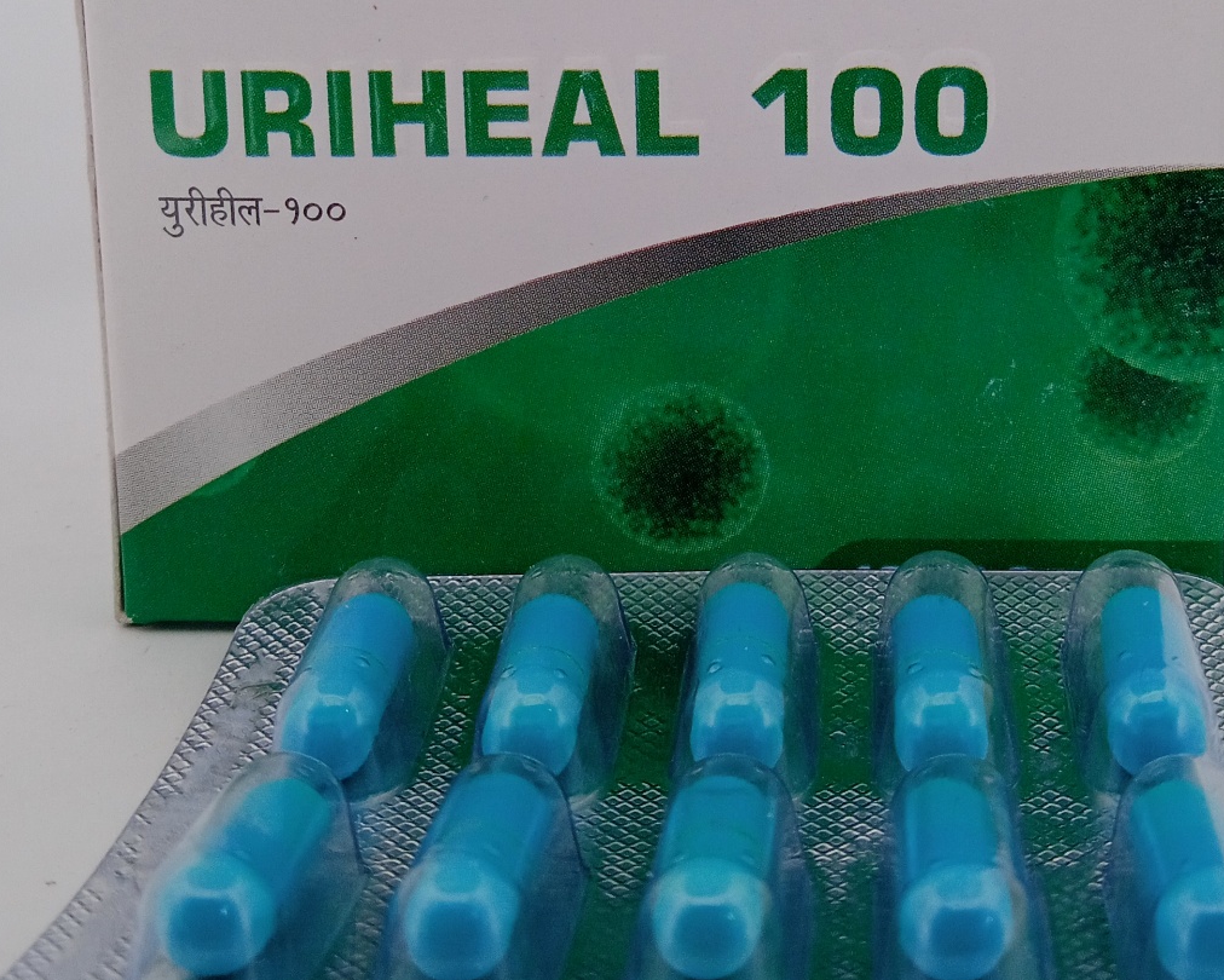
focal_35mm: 54
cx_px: 763
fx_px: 1957
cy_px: 155
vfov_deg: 27.4
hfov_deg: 34.6
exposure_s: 1/159
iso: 112
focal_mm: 3.43
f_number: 2.2
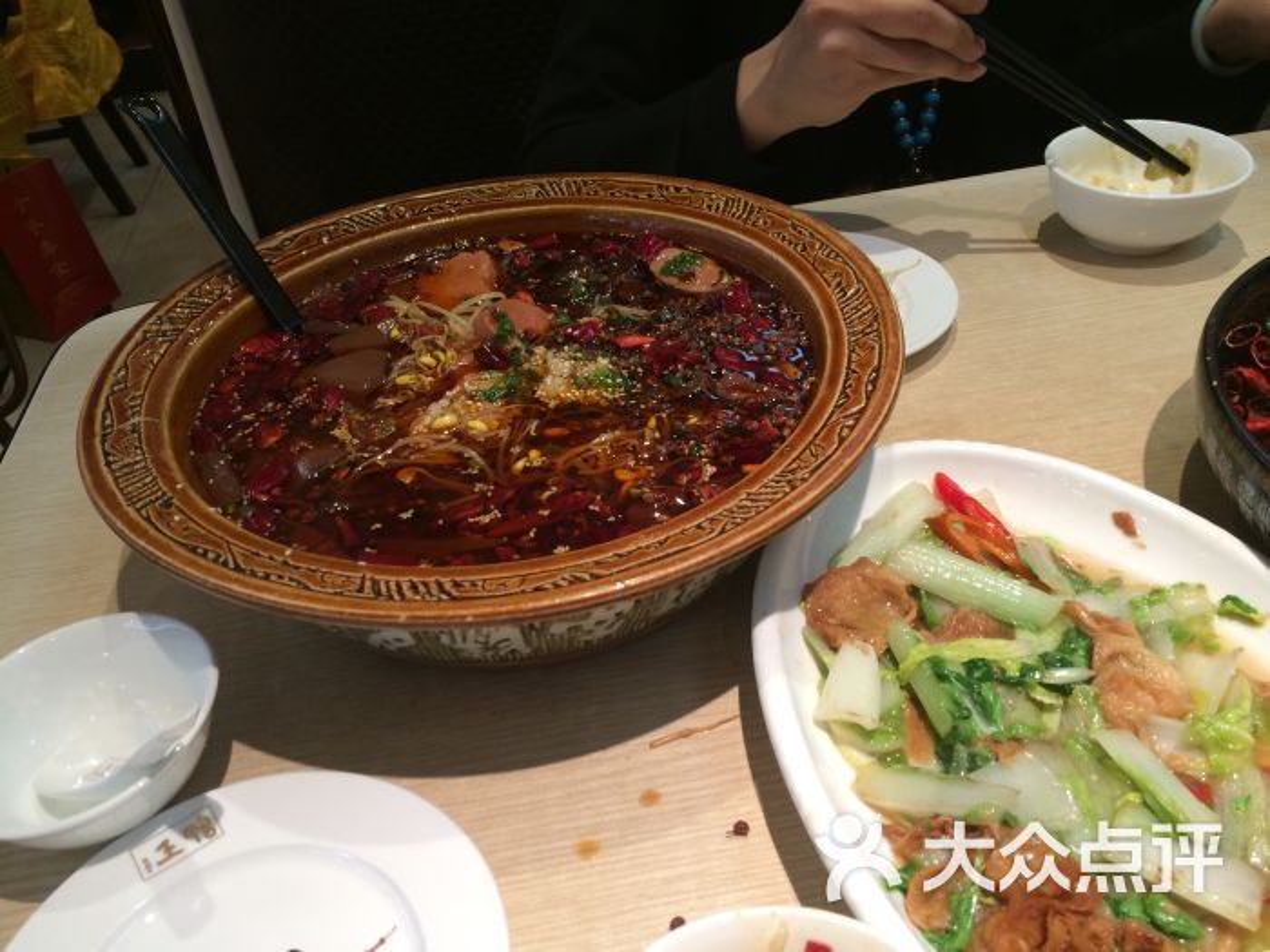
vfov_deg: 48.2
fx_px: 1064
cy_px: 476
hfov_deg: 61.7
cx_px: 635
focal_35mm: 29
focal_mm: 4.15
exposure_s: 1/33
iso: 125
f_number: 2.2
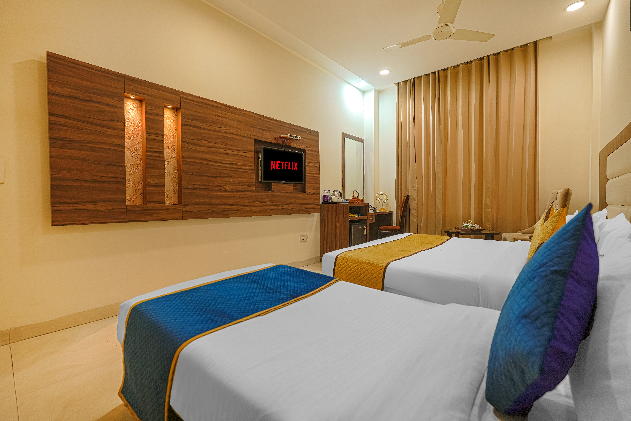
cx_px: 316
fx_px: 280
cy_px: 210
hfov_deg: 96.7
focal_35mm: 16
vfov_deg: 73.7
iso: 640
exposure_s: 1/40
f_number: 4
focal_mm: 16
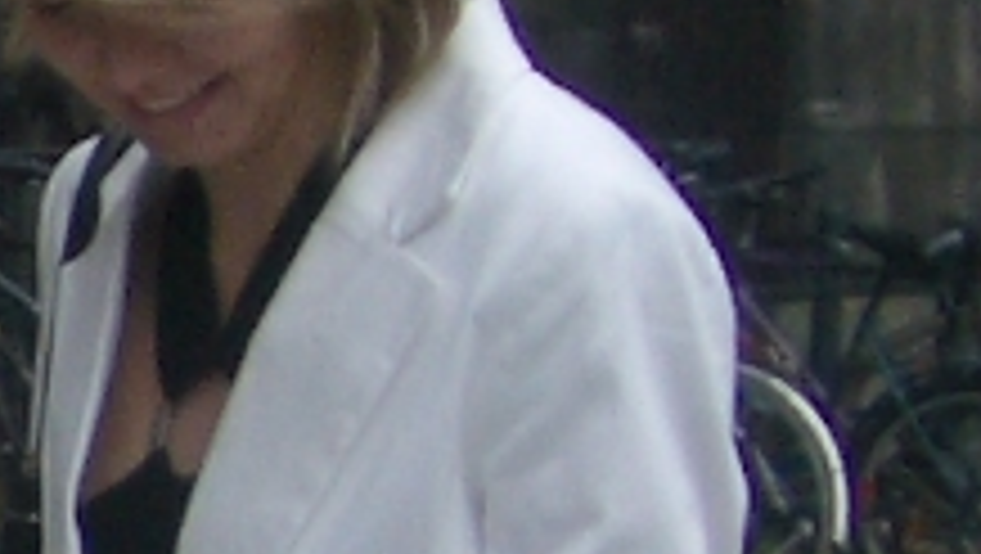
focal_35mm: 280
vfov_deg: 4.3
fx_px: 7289
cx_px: -1408
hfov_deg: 7.2
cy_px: 1099
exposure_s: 1/200
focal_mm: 5.8
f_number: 2.6
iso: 50
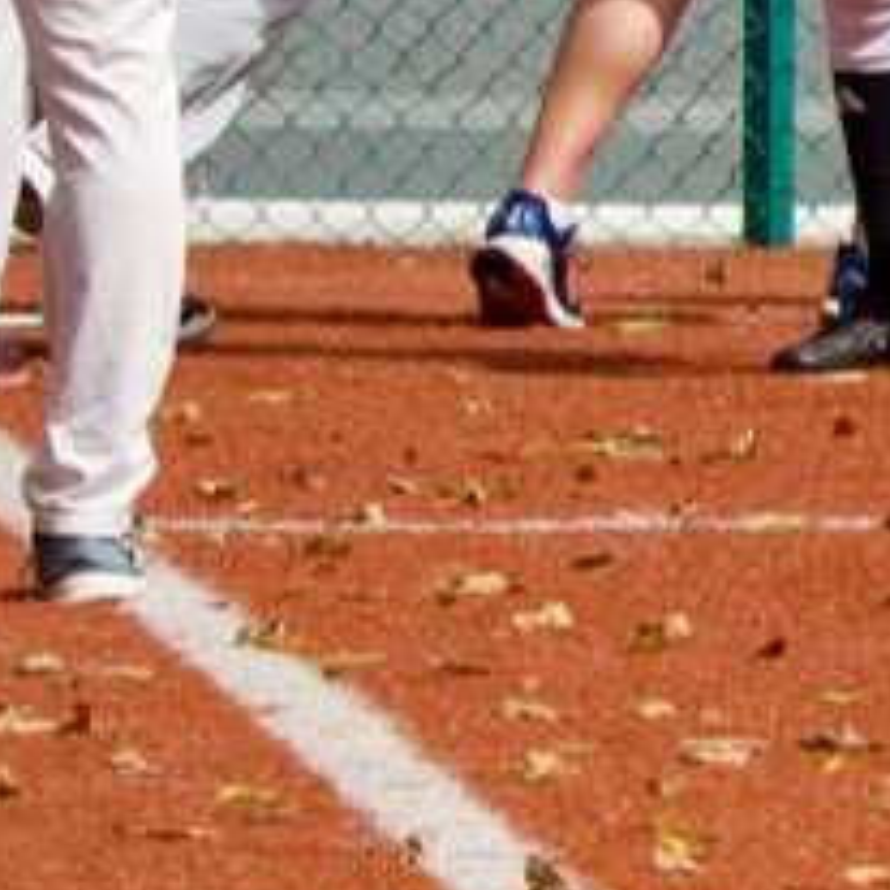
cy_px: 4
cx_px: 2588
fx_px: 24414
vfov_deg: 2.1
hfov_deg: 2.1
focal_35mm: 839
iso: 400
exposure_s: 1/2000
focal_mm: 85
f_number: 5.6
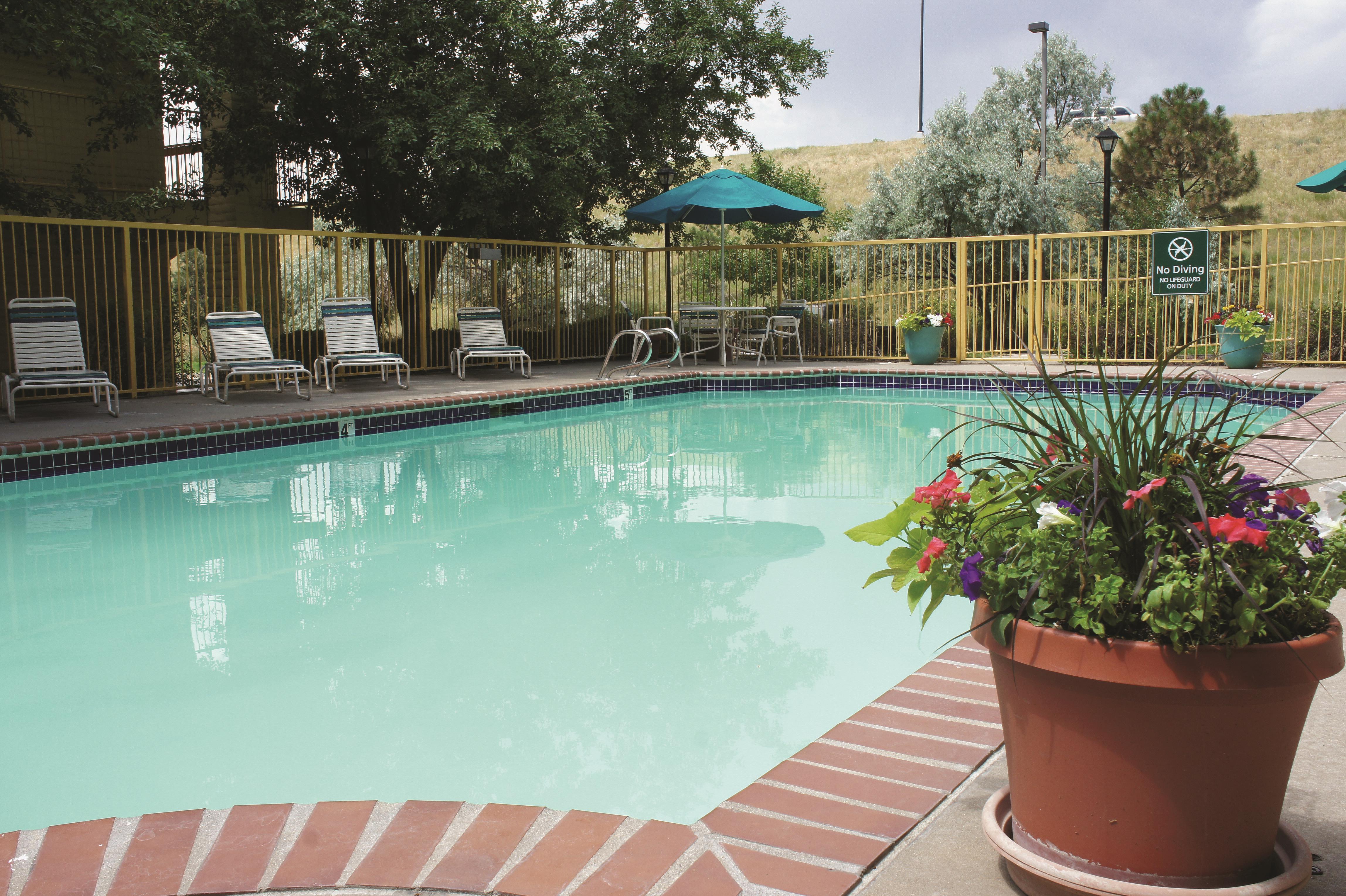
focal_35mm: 33
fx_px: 1233
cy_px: 448
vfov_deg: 39.9
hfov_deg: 57.3
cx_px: 673
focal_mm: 22
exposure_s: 1/100
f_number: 11
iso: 200
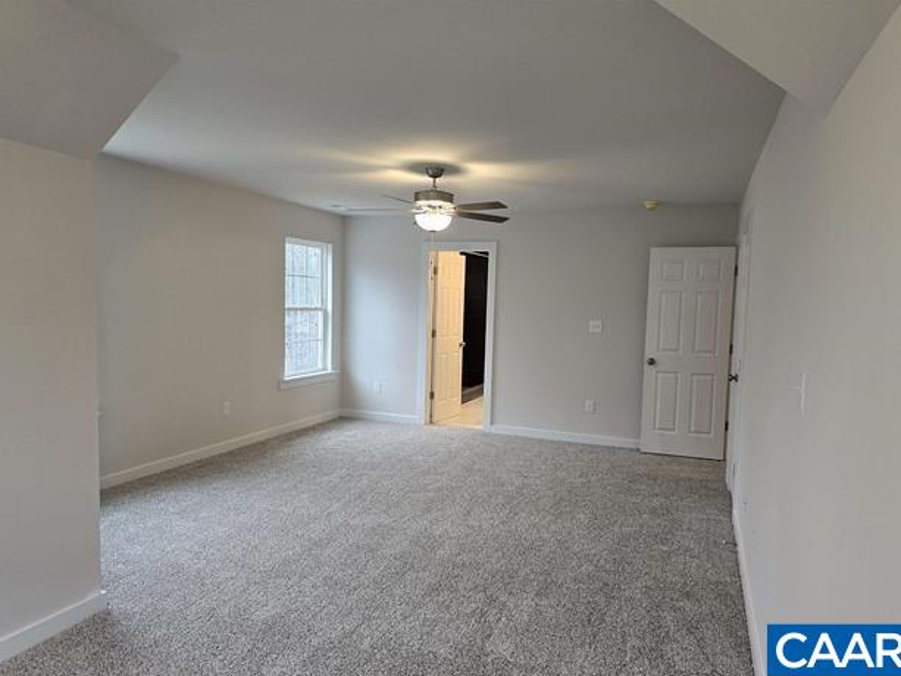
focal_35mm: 24
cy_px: 350
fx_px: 625
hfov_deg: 71.6
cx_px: 459
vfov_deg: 56.8
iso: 250
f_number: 1.7
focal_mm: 6.3
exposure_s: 1/120
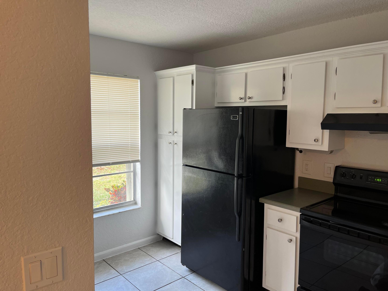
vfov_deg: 53.1
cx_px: 194
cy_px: 146
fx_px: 291
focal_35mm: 26
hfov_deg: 67.3
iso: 64
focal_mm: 5.1
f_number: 1.6
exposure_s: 1/60
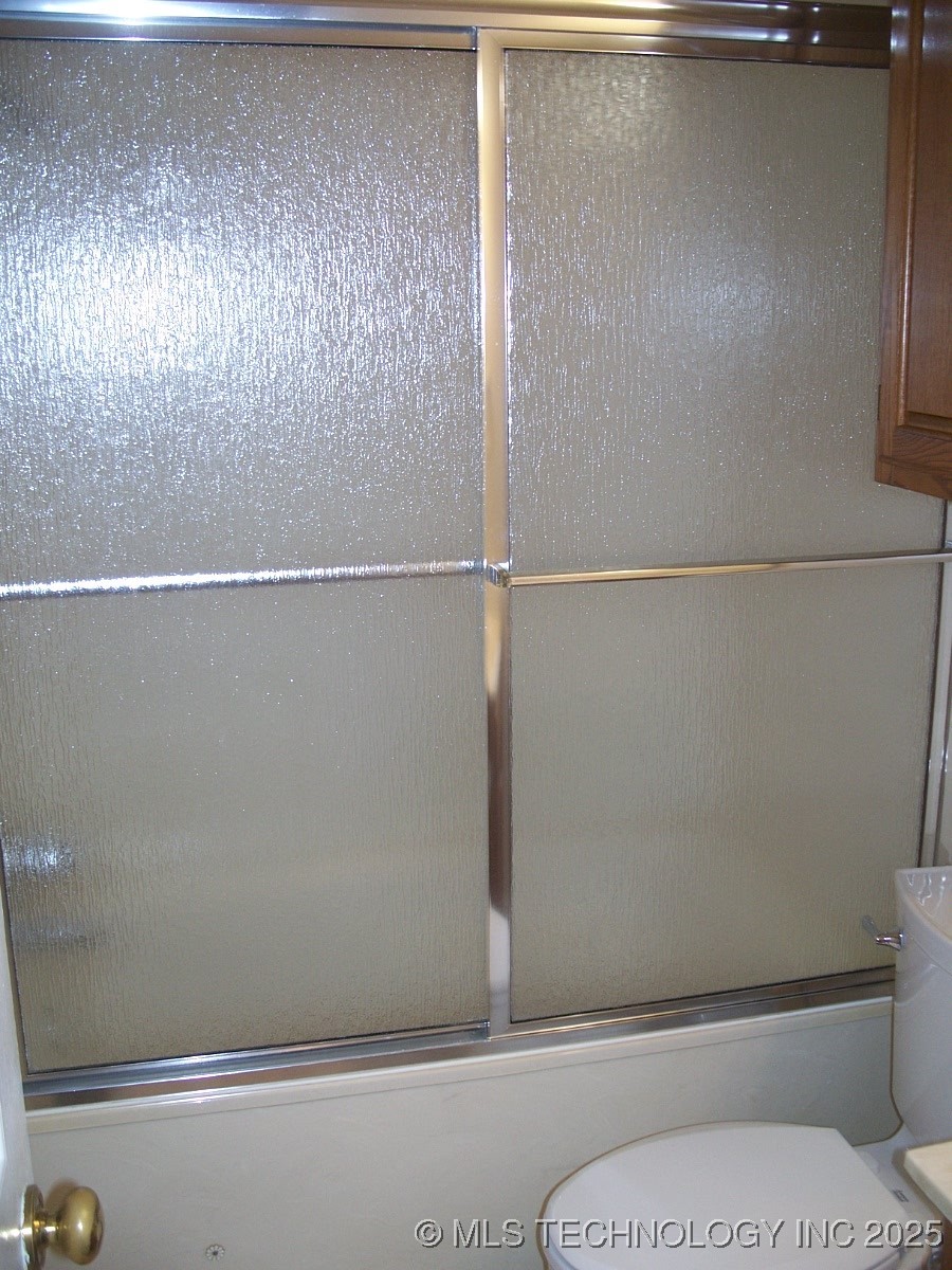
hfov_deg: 38.7
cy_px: 635
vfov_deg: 50.1
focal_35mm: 37
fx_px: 1357
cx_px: 476
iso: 125
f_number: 2.8
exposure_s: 1/60
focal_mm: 7.8
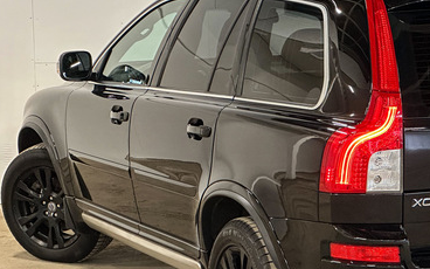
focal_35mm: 133
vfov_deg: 9.9
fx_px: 1559
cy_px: 130
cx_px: 348
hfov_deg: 15.6
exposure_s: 1/50
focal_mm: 9
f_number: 2.8
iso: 500
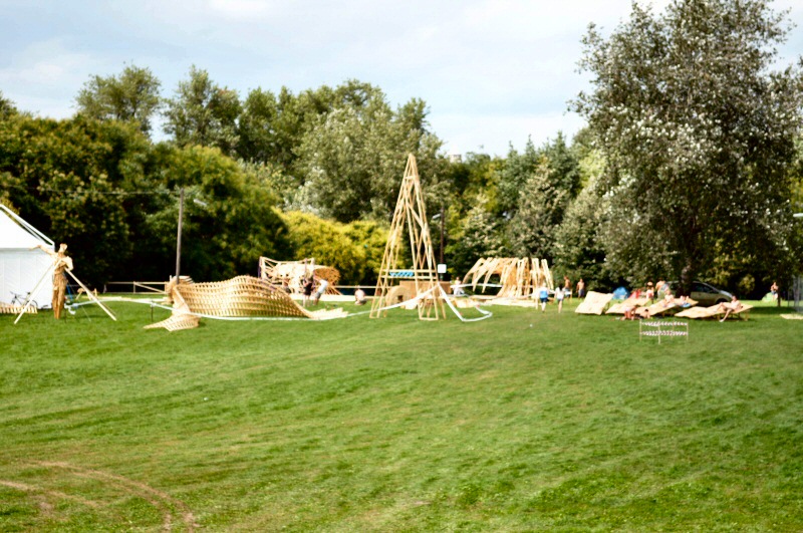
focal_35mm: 82
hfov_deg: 24.7
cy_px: 266
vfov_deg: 16.5
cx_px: 402
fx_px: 1838
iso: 640
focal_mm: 55
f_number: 5.6
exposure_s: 1/640
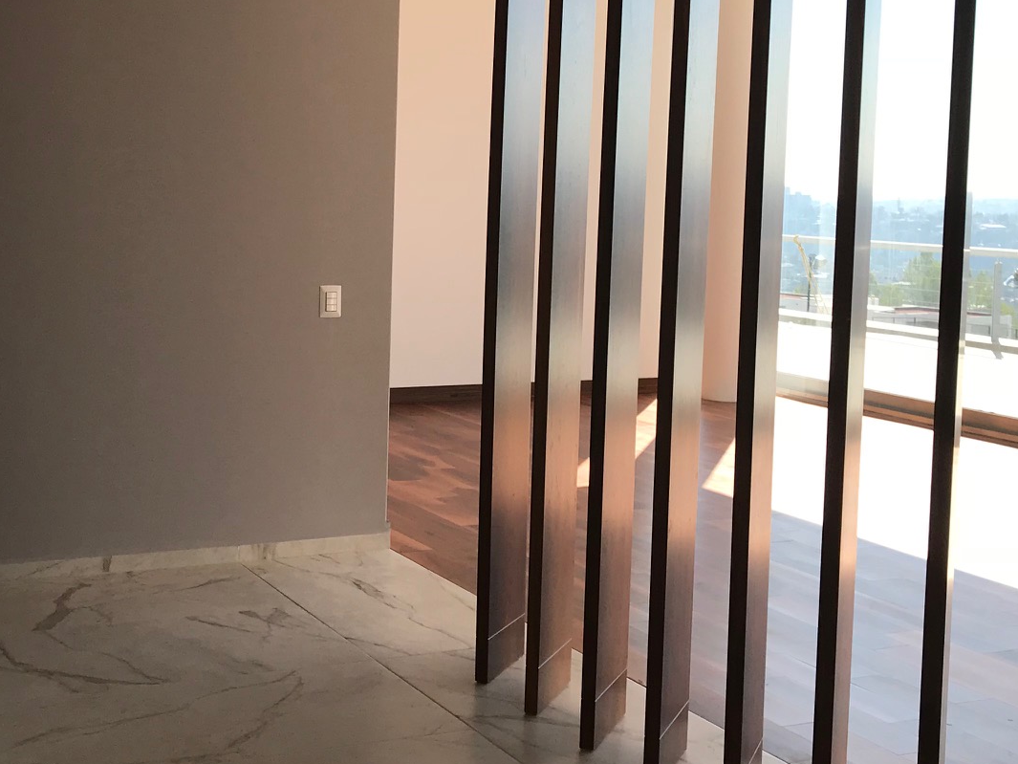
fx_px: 1559
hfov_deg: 35.8
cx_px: 348
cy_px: 292
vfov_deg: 27.4
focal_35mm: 53
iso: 20
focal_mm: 3.99
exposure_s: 1/939
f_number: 1.8
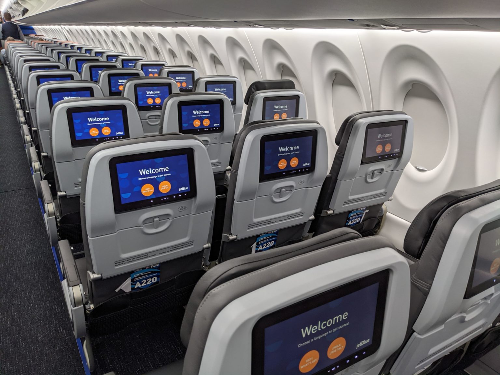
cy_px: 188
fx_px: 390
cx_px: 250
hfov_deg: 65.3
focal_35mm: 27
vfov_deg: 51.4
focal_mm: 4.38
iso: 59
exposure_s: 1/24
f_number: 1.73
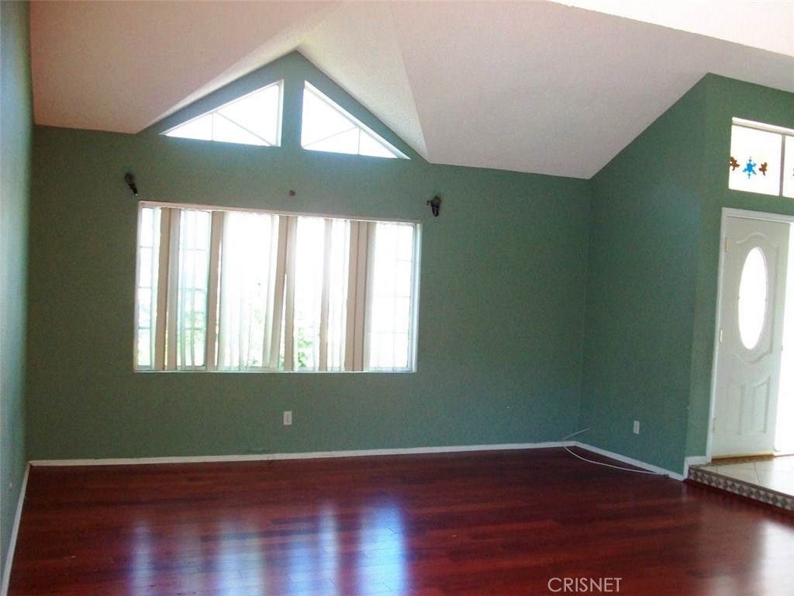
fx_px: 780
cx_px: 397
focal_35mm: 34
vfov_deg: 41.8
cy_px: 298
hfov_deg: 54.0
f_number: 2.8
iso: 151
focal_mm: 5.7
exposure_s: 1/40
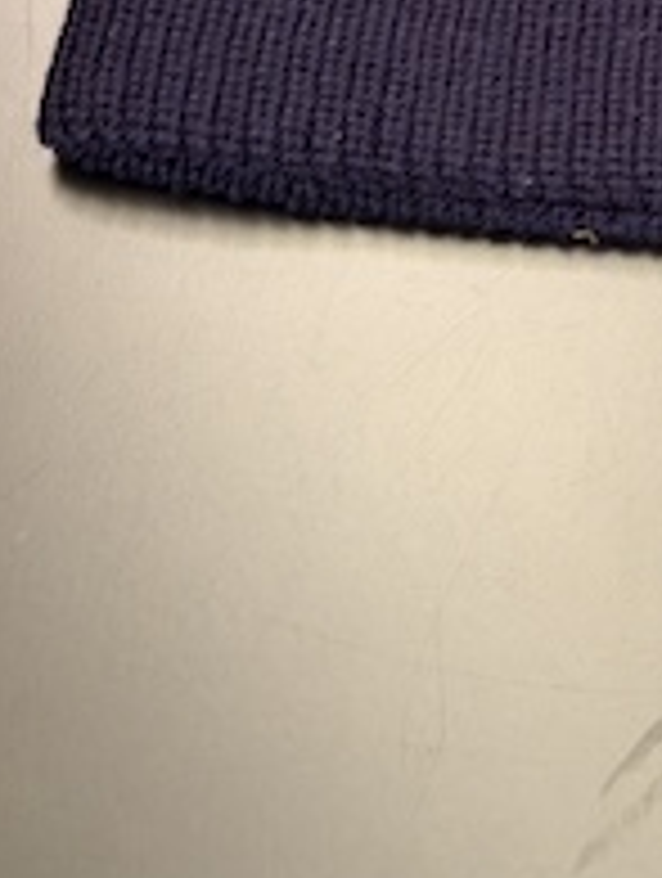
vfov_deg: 14.4
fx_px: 3329
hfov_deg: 11.1
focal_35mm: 131
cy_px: -250
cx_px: 802
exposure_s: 1/30
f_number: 1.78
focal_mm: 6.76
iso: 500
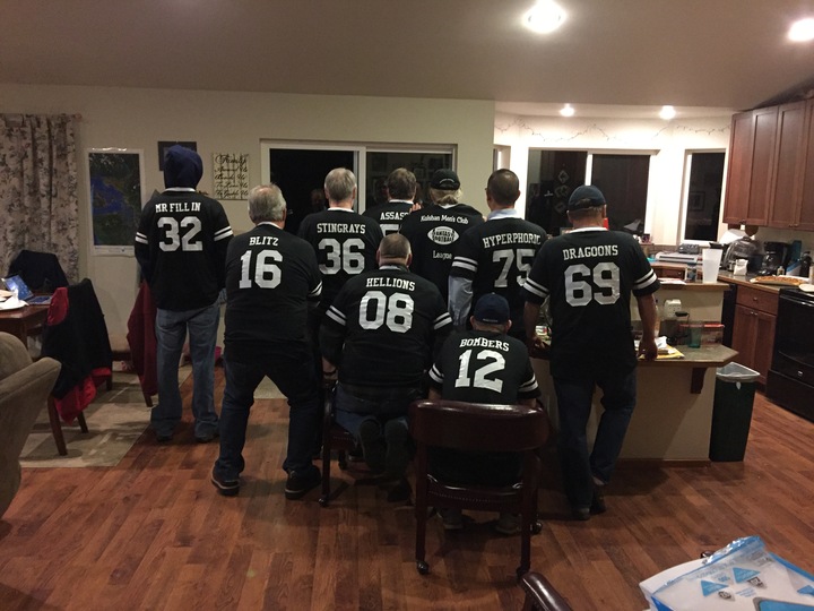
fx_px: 682
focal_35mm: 29
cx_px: 407
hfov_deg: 61.7
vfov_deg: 48.2
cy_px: 306
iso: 320
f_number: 2.2
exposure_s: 1/15
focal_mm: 4.15
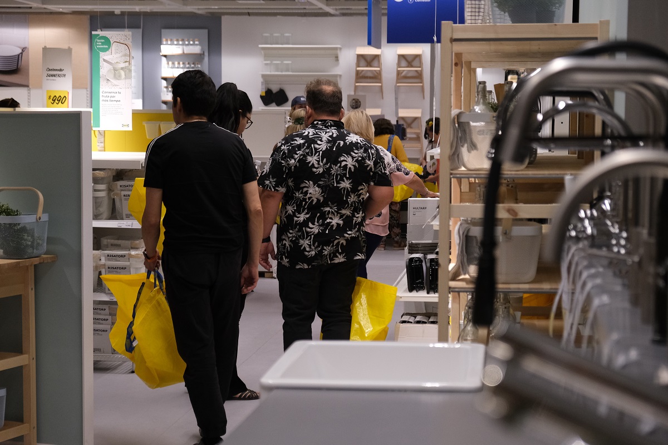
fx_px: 1540
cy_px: 222
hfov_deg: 24.5
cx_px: 334
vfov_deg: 16.5
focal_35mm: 83
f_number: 4
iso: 2000
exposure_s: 1/250
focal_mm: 55
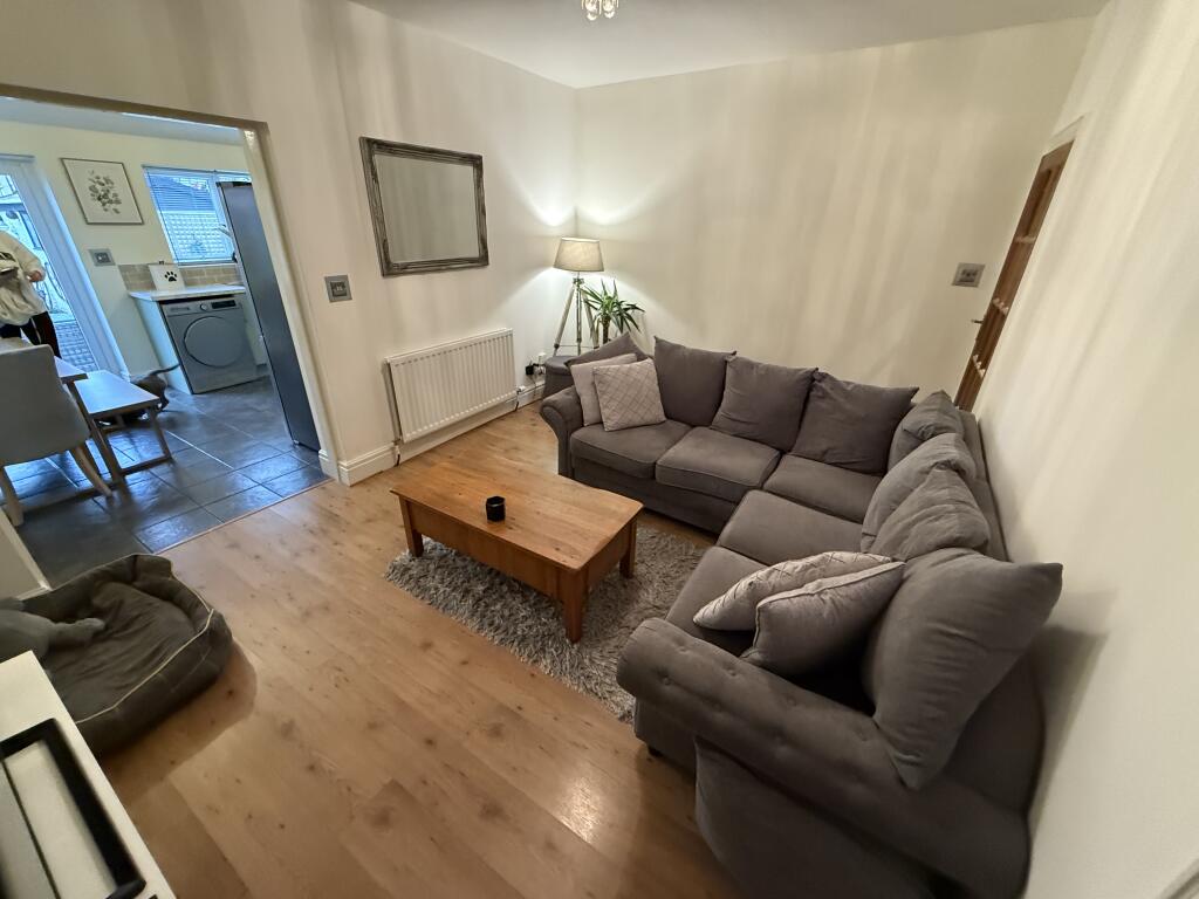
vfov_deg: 85.7
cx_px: 600
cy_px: 450
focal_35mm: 14
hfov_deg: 102.1
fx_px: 485
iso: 800
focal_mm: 2.22
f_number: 2.2
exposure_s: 1/50
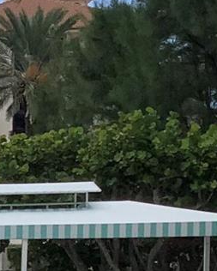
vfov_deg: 9.7
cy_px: 350
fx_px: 1573
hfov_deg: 6.9
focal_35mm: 196
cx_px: -502
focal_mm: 3.3
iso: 25
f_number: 2.4
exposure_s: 1/696
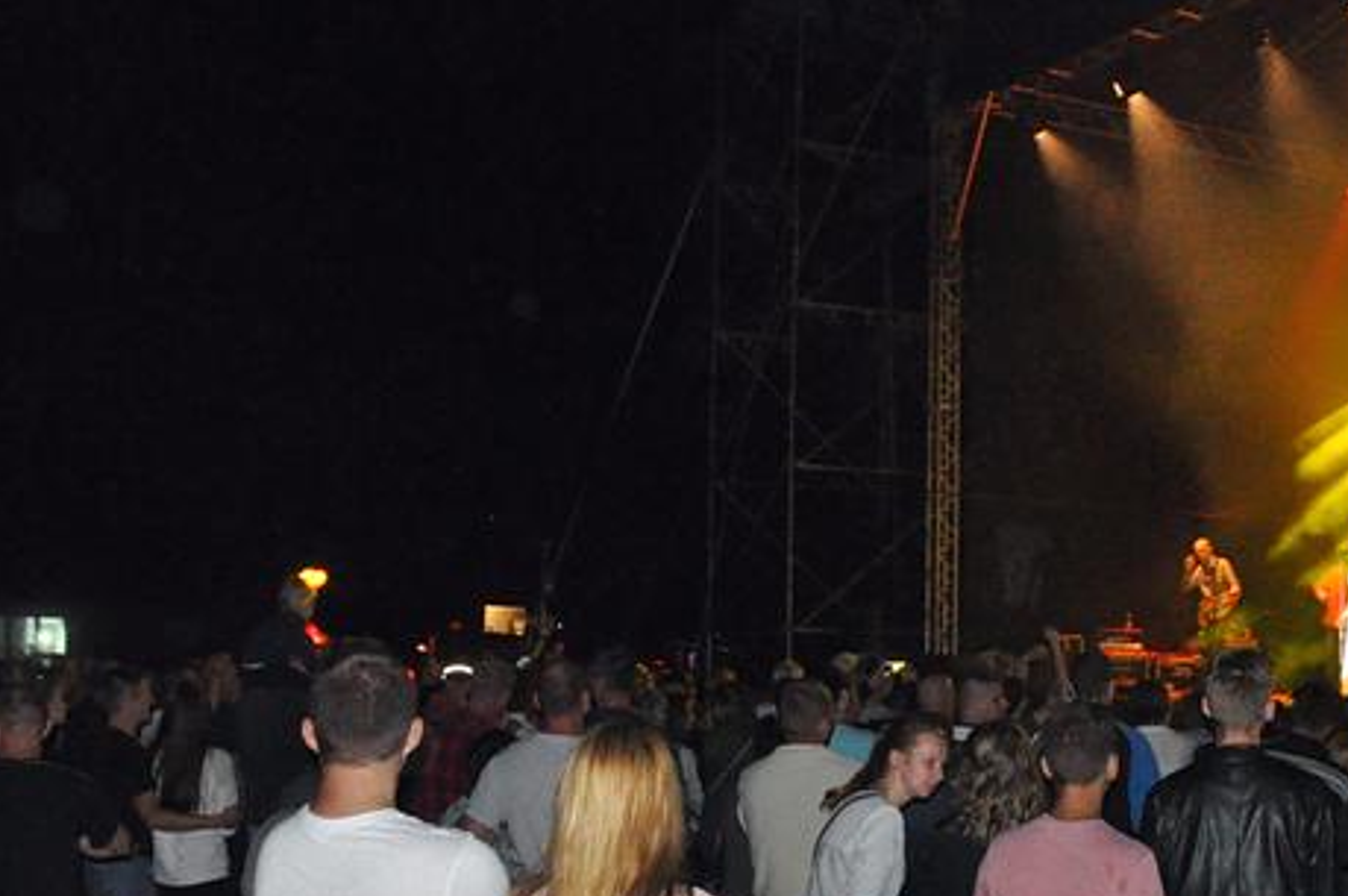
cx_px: 1084
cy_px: 639
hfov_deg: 38.1
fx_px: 1870
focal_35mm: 50
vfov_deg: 26.7
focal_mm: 18
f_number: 5.6
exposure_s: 1/60
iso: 3200
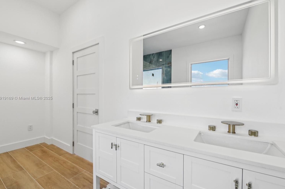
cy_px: 98
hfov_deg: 100.4
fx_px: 119
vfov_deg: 77.2
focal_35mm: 15
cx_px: 144
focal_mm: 14
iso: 100
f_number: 8
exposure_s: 1/40
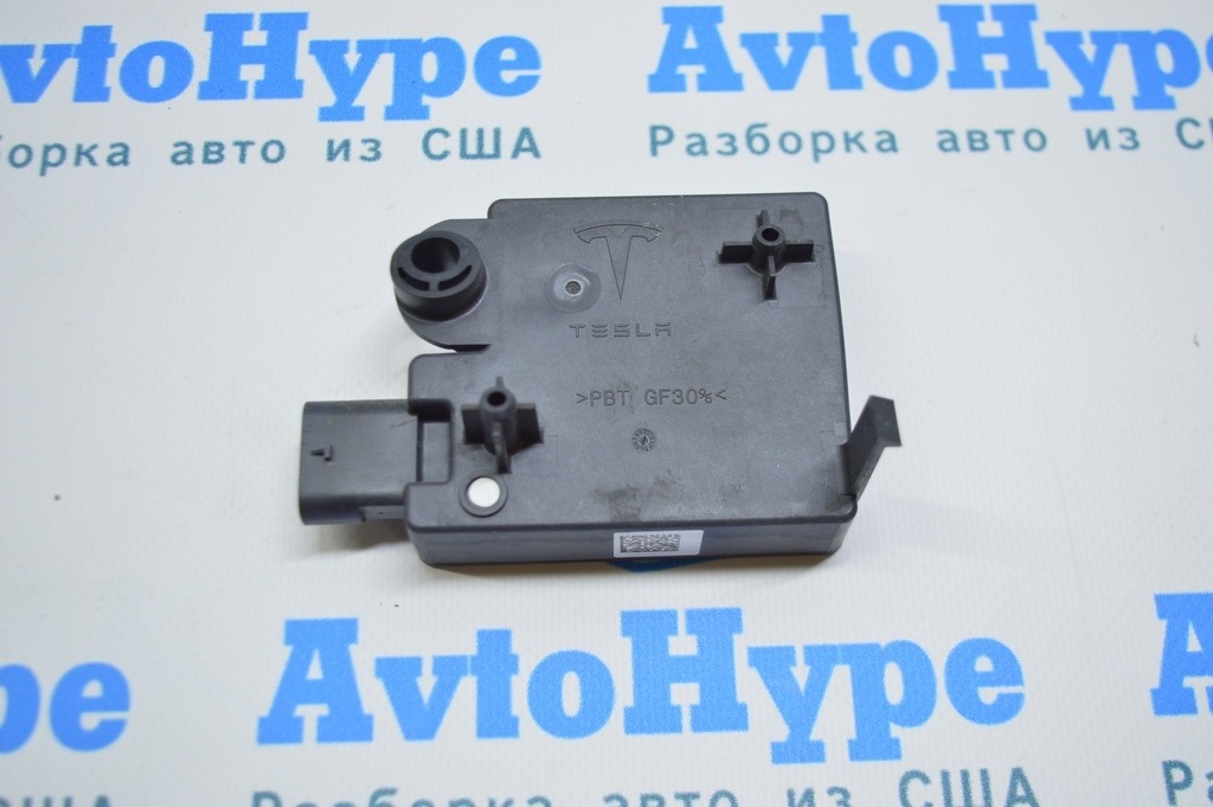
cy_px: 404
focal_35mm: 40
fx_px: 1363
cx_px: 606
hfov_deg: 48.0
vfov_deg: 33.0
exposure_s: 1/50
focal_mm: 27
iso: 400
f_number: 4
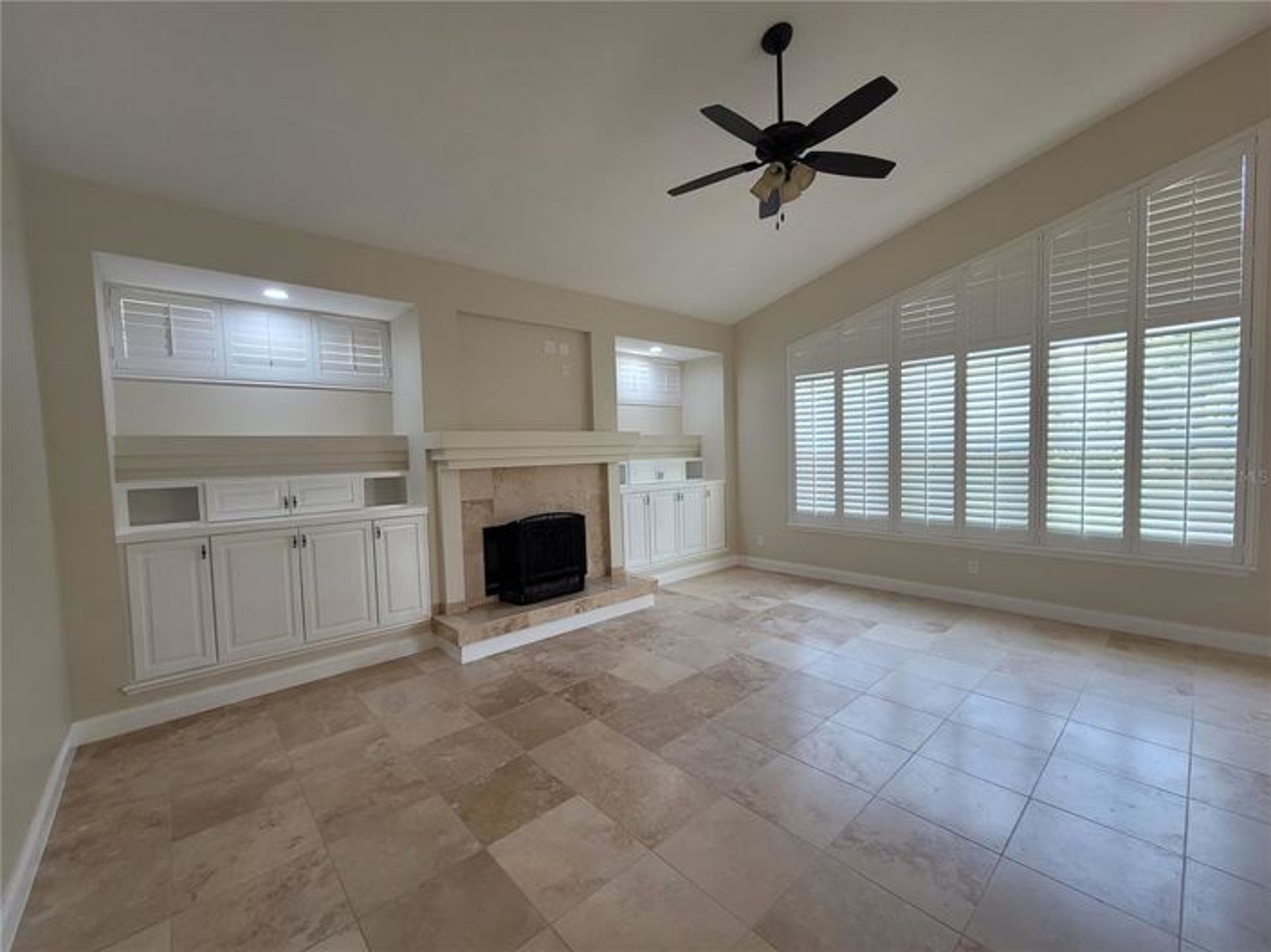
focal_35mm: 13
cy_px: 476
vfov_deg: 89.9
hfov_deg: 106.2
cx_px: 636
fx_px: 477
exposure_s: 1/60
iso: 80
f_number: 2.2
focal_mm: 2.2
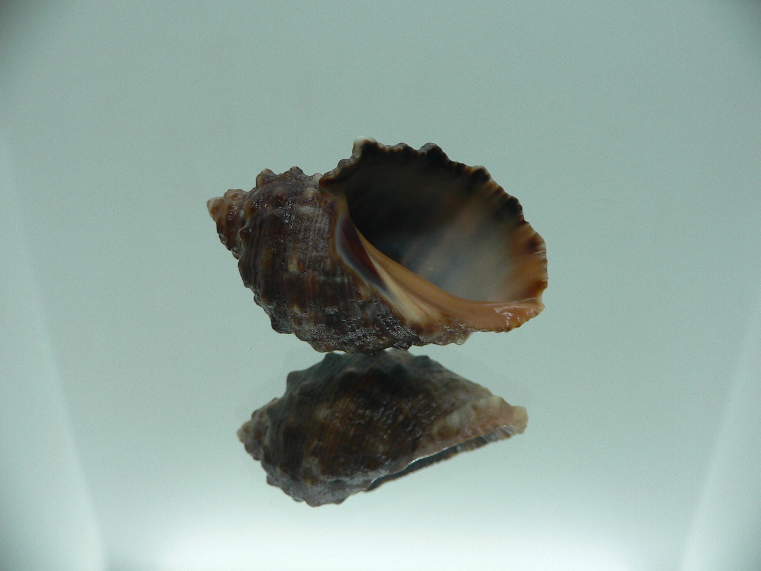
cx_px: 380
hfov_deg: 52.6
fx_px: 769
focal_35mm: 35
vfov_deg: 40.7
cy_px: 286
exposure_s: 1/60
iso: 80
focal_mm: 4.6
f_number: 2.8
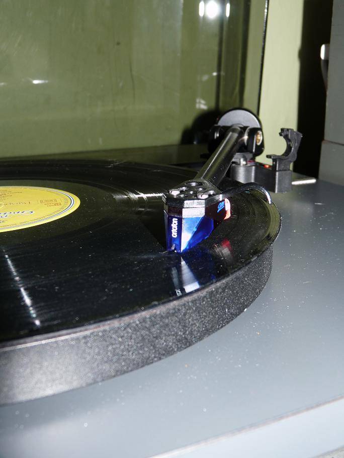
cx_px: 172
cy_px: 229
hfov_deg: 35.1
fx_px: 543
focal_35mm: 41
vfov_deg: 45.8
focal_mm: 7.3
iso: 100
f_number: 3
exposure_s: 1/13
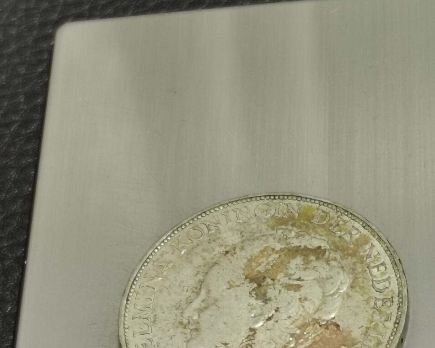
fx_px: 1880
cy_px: 350
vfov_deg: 10.5
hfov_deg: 13.2
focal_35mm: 146
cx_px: 257
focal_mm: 5.58
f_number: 1.8
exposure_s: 1/100
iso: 100
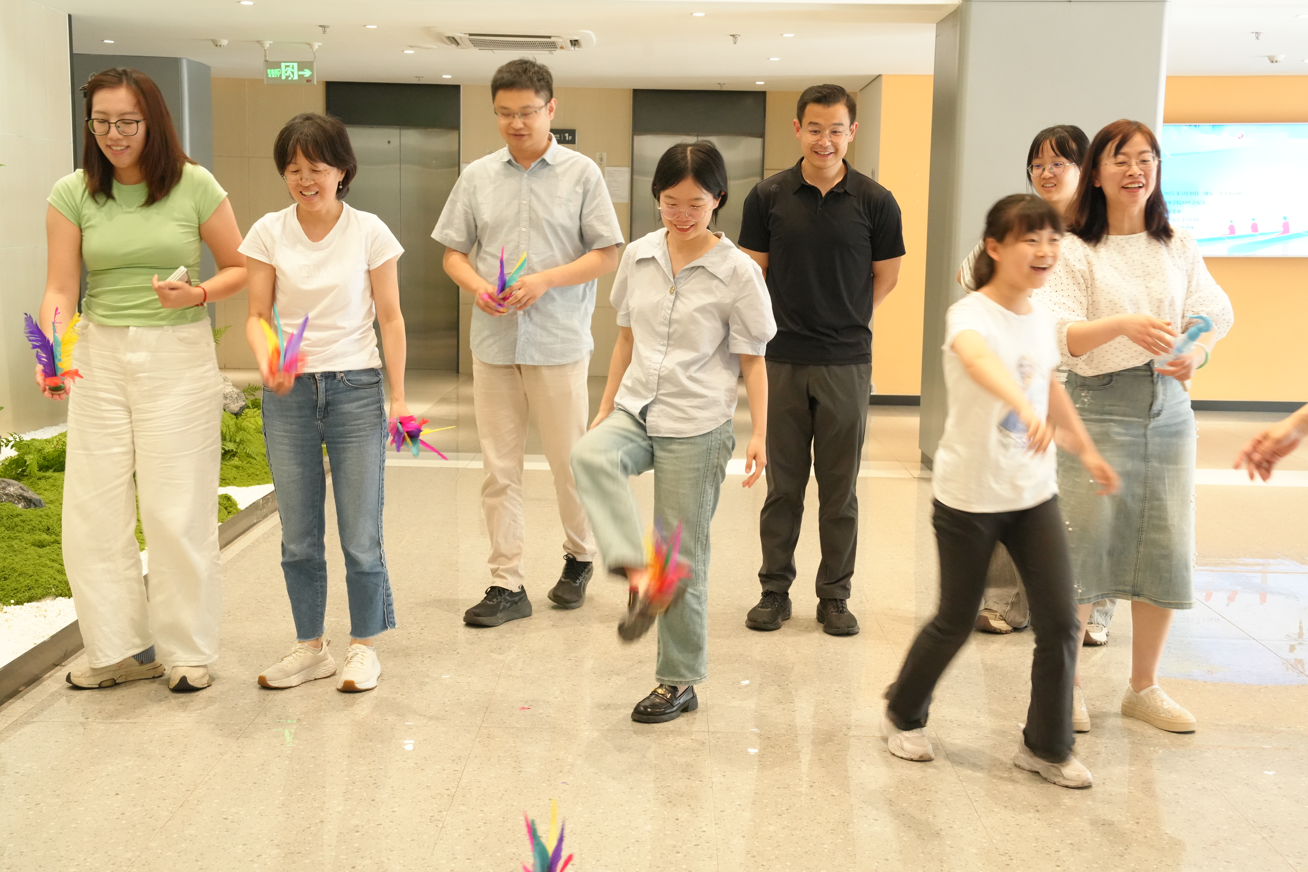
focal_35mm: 49
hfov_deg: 40.3
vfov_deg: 27.5
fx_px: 1780
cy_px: 436
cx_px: 654
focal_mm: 49
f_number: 8
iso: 6400
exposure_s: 1/50
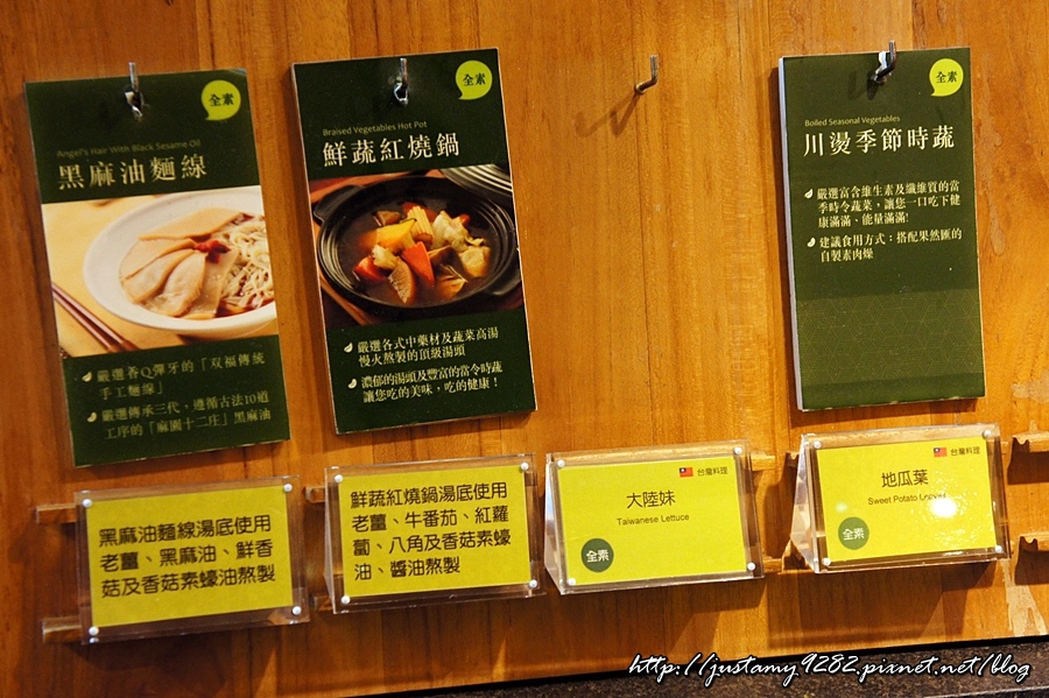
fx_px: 2009
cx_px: 524
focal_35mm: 69
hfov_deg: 29.3
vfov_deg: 19.7
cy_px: 349
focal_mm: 46
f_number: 5.6
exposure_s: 1/15
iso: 1600
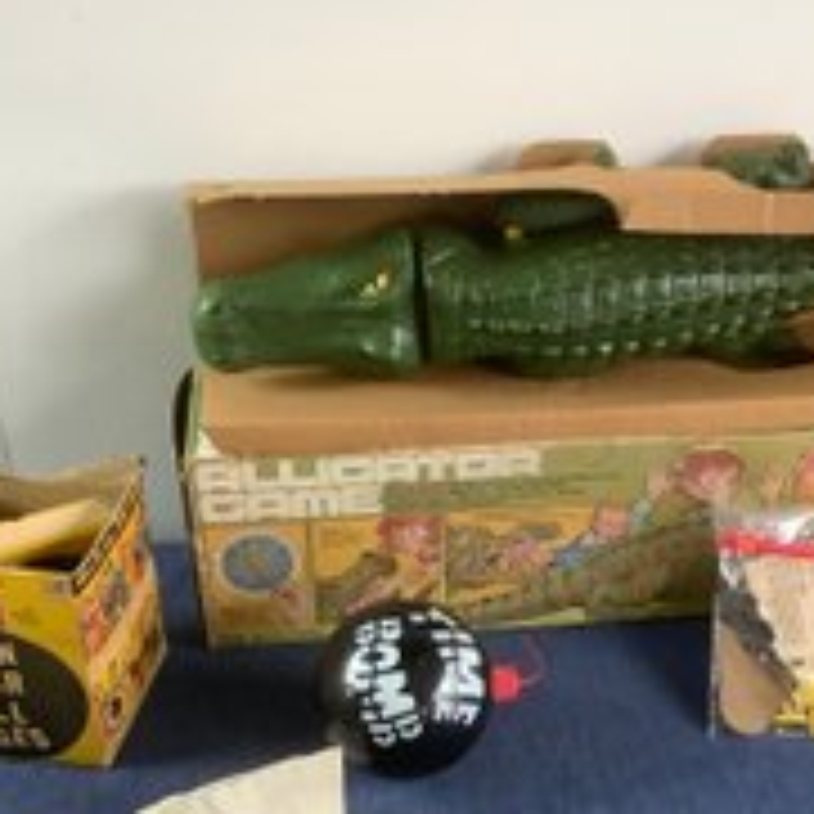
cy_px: 528
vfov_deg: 32.6
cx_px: 501
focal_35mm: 52
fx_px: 1383
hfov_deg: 32.7
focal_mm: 3.3
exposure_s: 1/40
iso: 250
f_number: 2.4
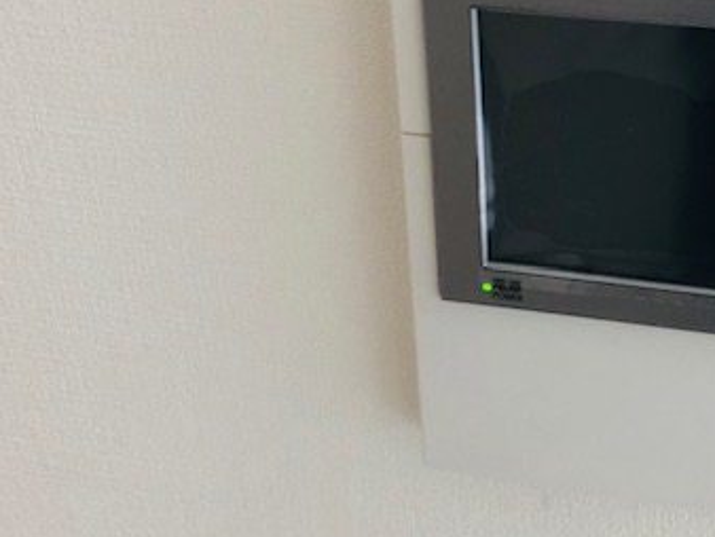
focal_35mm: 53
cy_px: 97
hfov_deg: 35.0
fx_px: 1096
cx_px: 571
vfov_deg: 27.0
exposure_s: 1/25
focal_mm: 3.99
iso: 32
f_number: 1.8
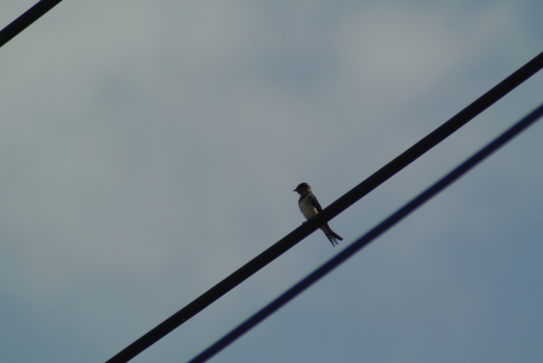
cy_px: 182
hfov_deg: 2.5
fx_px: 12229
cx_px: 272
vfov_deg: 1.7
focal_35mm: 810
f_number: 5.6
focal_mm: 300
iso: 100
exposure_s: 1/1250
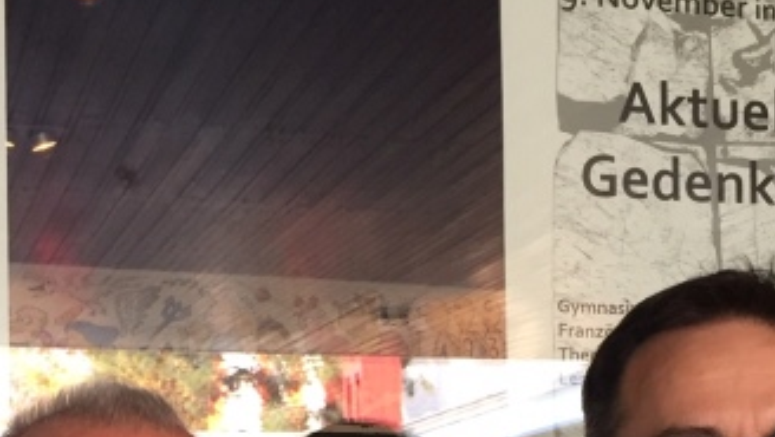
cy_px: 605
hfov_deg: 27.4
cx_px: 295
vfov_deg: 14.9
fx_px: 1583
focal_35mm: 77
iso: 64
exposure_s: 1/33
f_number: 2.2
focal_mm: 4.15
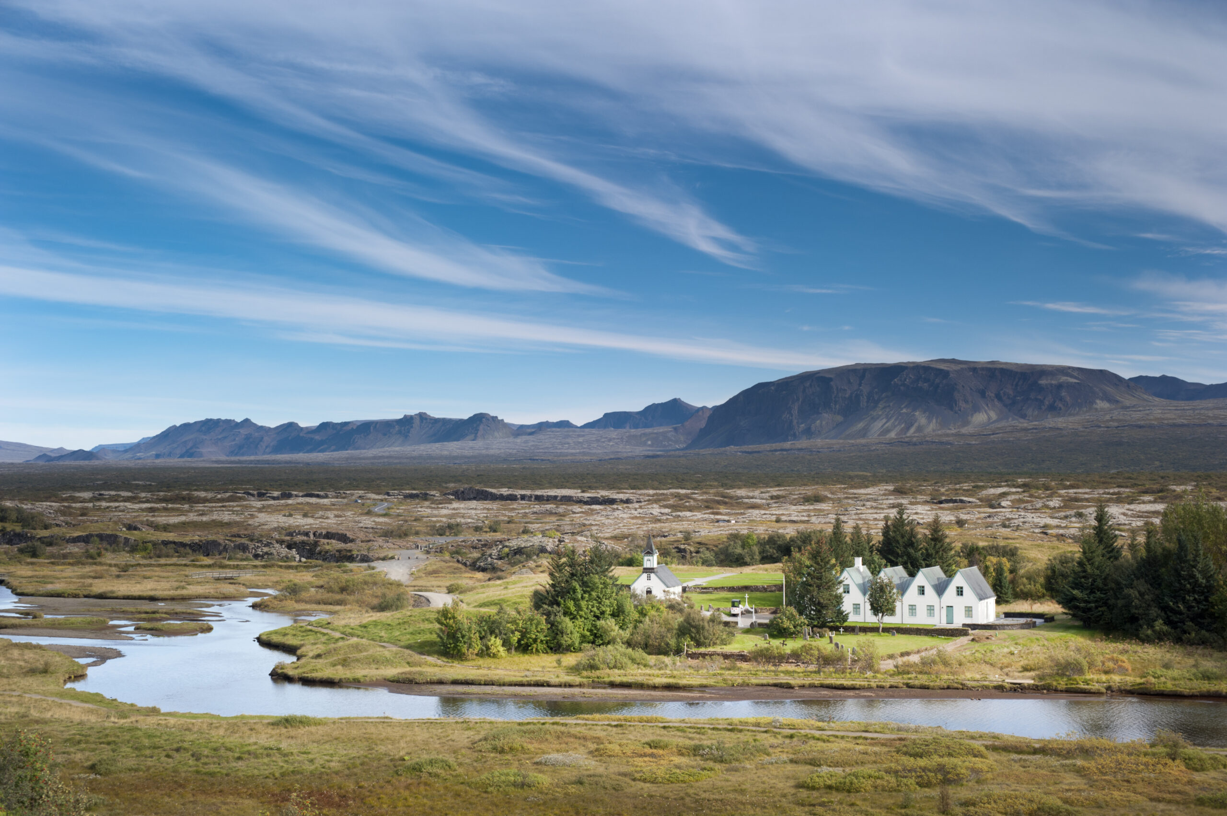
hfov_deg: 36.3
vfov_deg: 24.6
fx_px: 1873
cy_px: 408
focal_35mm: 55
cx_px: 614
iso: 280
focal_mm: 55
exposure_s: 1/45
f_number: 8
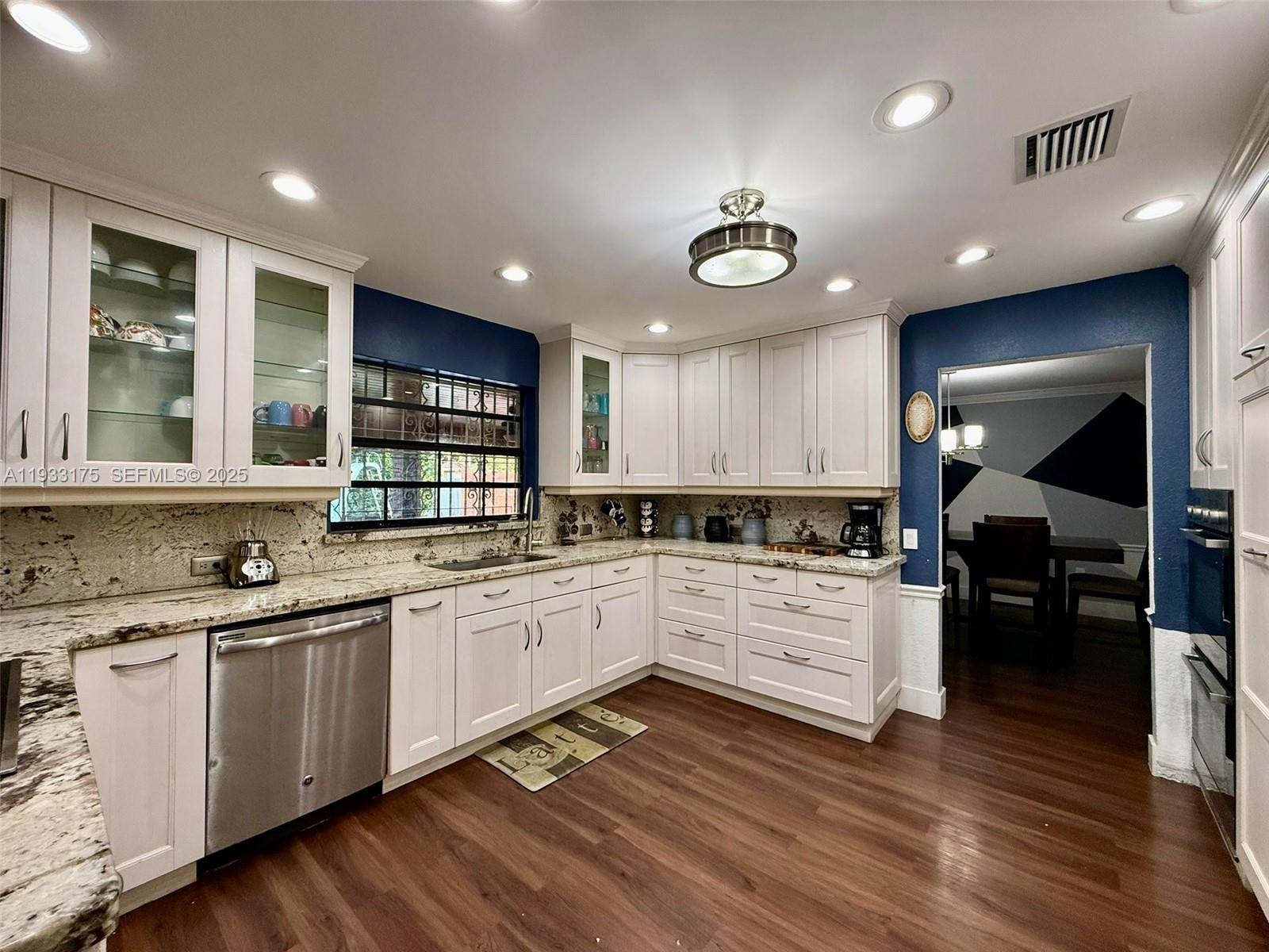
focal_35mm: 14
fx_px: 513
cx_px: 634
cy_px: 476
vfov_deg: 85.7
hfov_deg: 102.1
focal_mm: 2.22
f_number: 2.2
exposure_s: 1/120
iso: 200
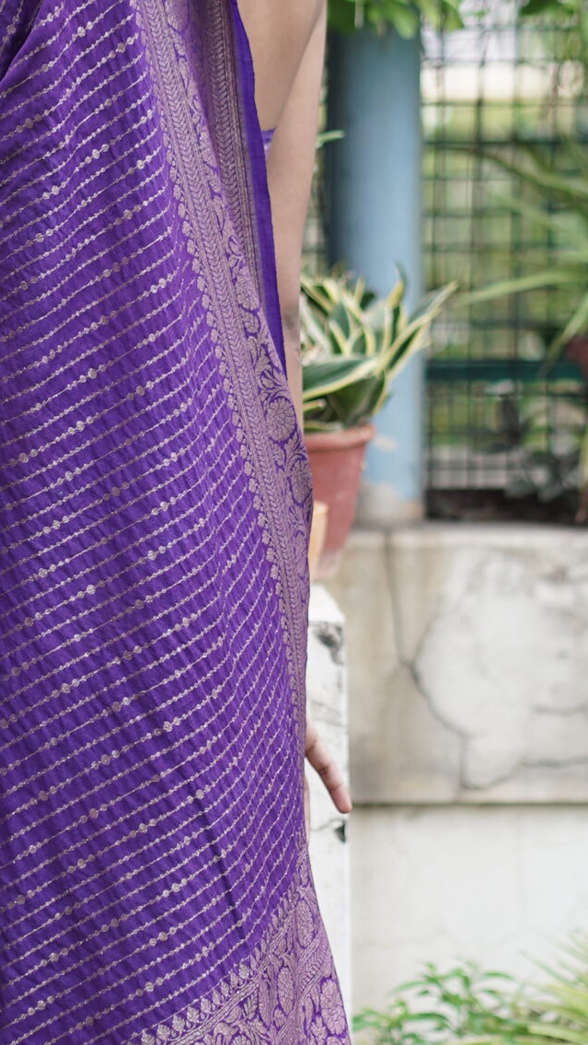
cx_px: -23
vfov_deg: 7.2
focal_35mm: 300
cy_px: 465
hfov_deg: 4.0
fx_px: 8310
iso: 160
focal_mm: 85
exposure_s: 1/400
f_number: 2.5
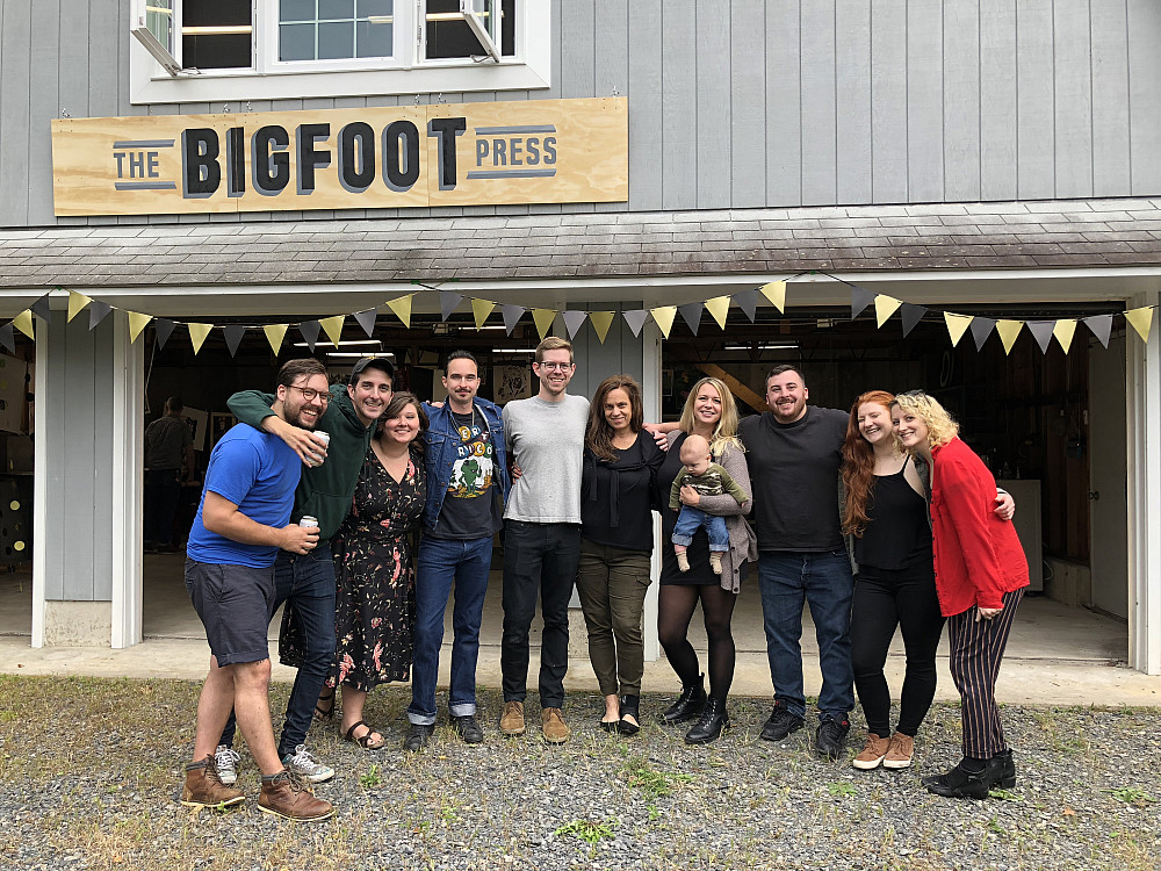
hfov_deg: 63.4
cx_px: 580
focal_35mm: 28
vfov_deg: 49.7
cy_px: 436
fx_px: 939
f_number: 1.8
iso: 20
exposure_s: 1/159
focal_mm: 3.99
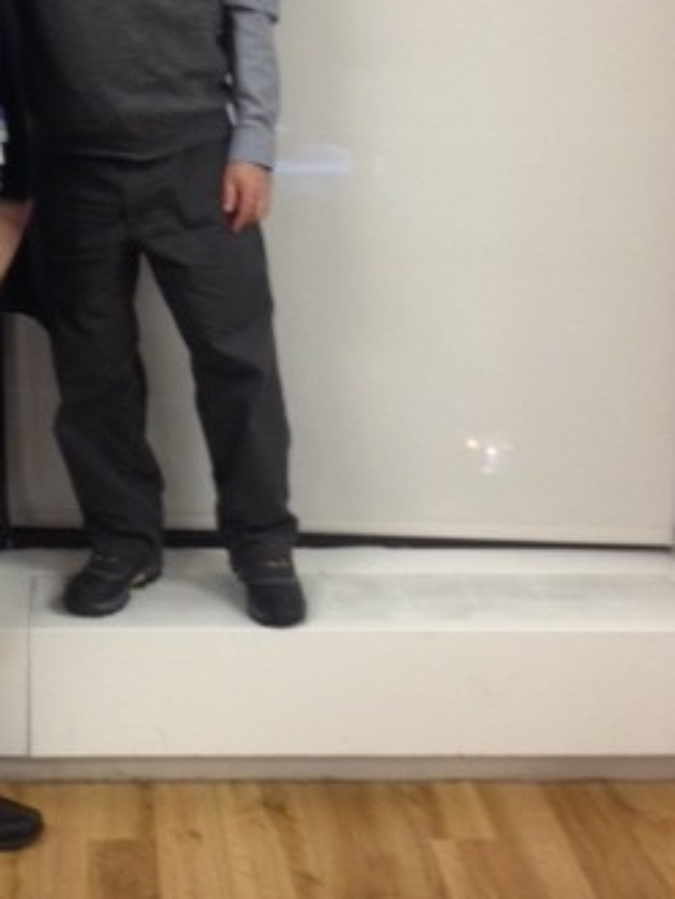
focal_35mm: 68
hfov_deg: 21.3
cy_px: 262
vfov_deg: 28.3
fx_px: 1767
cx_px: 107
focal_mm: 4.28
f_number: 2.4
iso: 125
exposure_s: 1/20
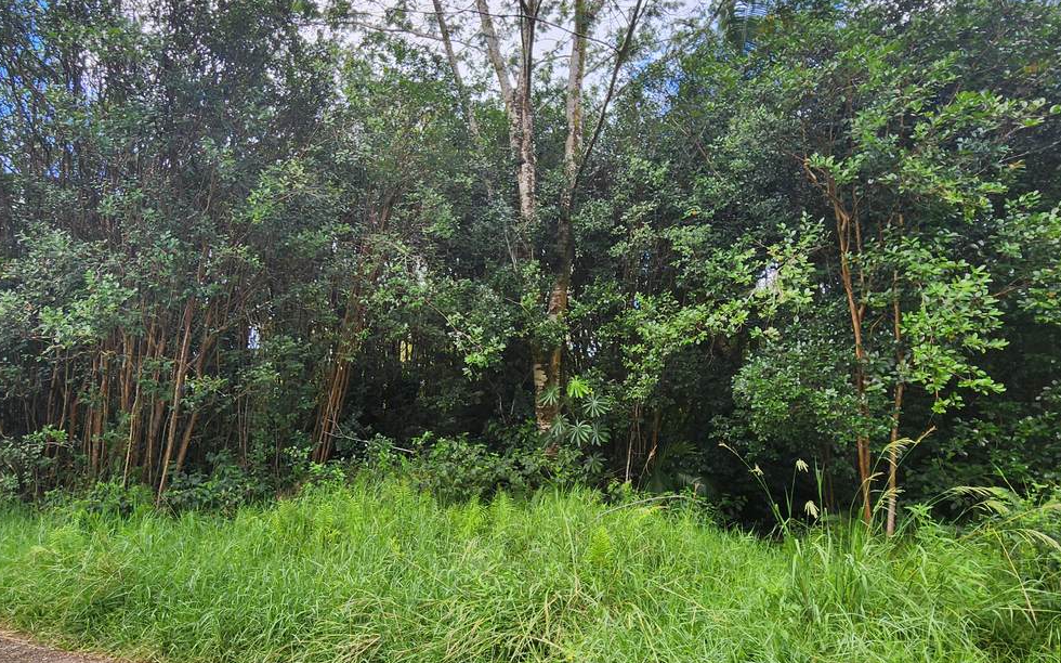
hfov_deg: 90.9
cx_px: 488
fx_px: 520
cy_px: 362
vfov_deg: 64.8
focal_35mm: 18
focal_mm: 2.2
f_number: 2.2
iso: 50
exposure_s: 1/296
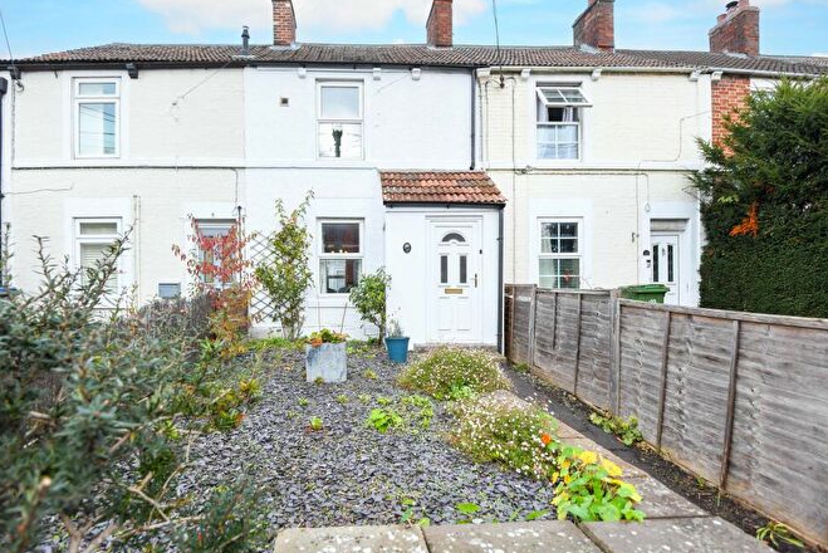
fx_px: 391
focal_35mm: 17
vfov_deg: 70.5
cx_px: 410
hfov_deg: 93.2
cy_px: 270
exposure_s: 1/800
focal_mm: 16
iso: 500
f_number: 6.3
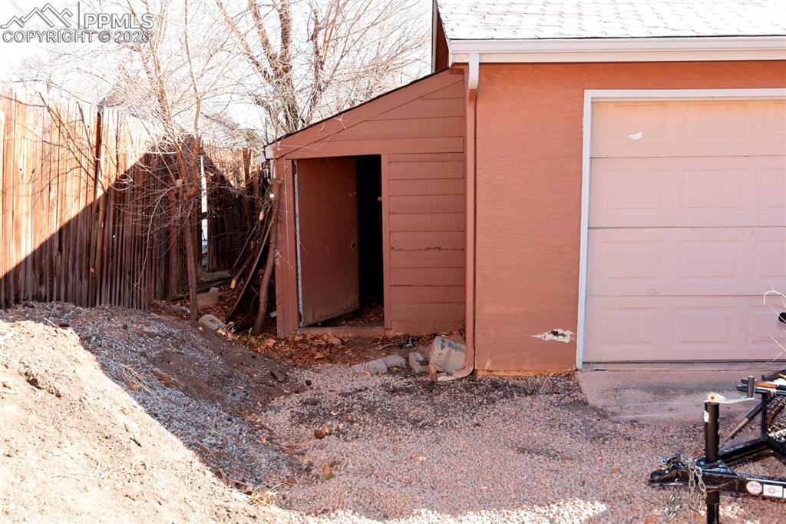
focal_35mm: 29
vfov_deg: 44.9
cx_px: 393
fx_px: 633
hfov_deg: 63.7
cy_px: 262
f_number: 5
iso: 100
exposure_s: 1/100
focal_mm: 29
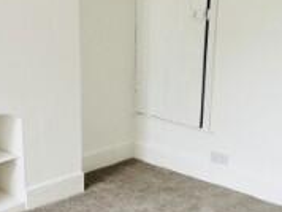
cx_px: 101
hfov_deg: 28.8
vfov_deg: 21.6
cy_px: 182
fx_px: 547
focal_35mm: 67
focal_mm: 2.22
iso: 100
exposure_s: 1/99
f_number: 2.2
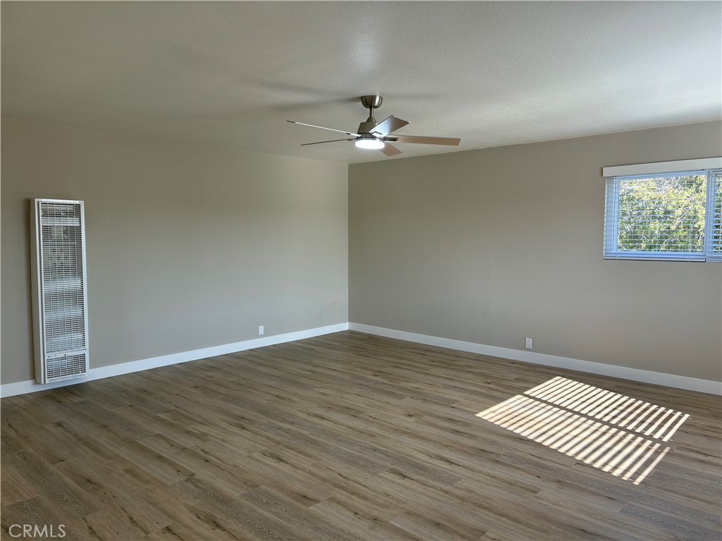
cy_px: 270
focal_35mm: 26
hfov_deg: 67.3
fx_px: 542
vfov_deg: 53.1
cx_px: 361
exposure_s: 1/120
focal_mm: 5.96
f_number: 1.6
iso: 40
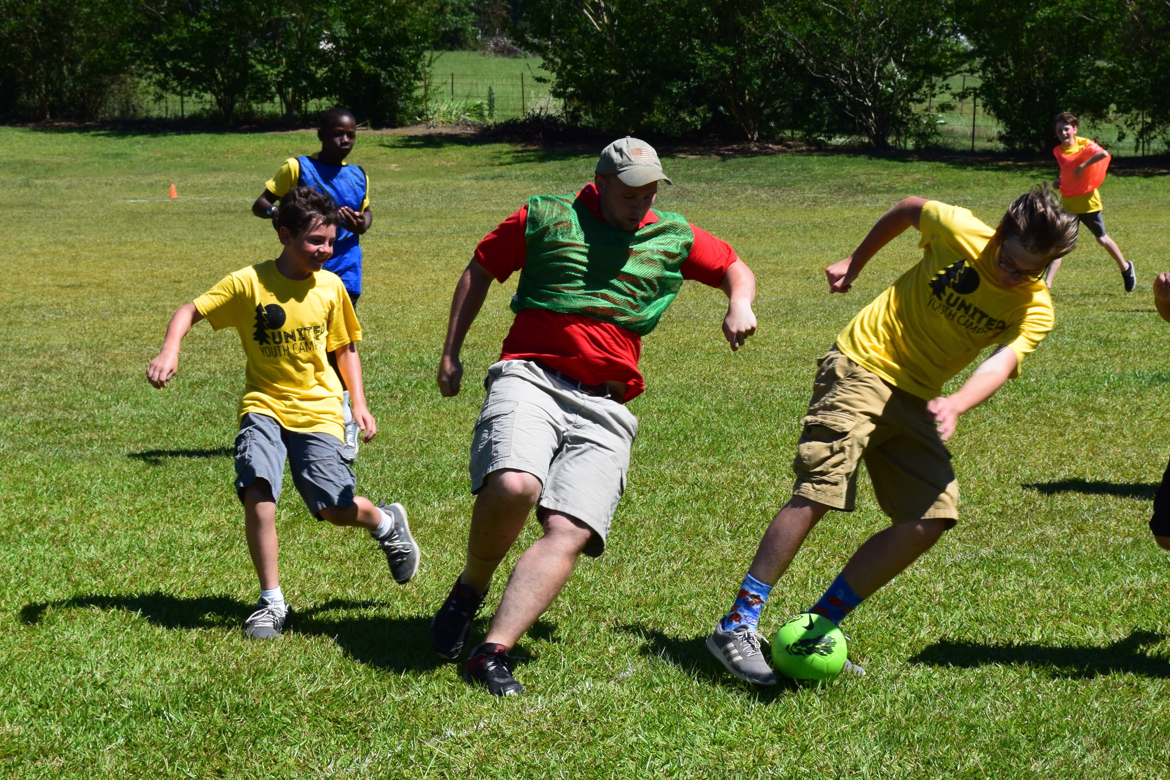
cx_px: 620
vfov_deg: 16.6
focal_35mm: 82
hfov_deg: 24.8
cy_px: 474
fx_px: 2665
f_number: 11
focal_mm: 38
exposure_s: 1/500
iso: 360
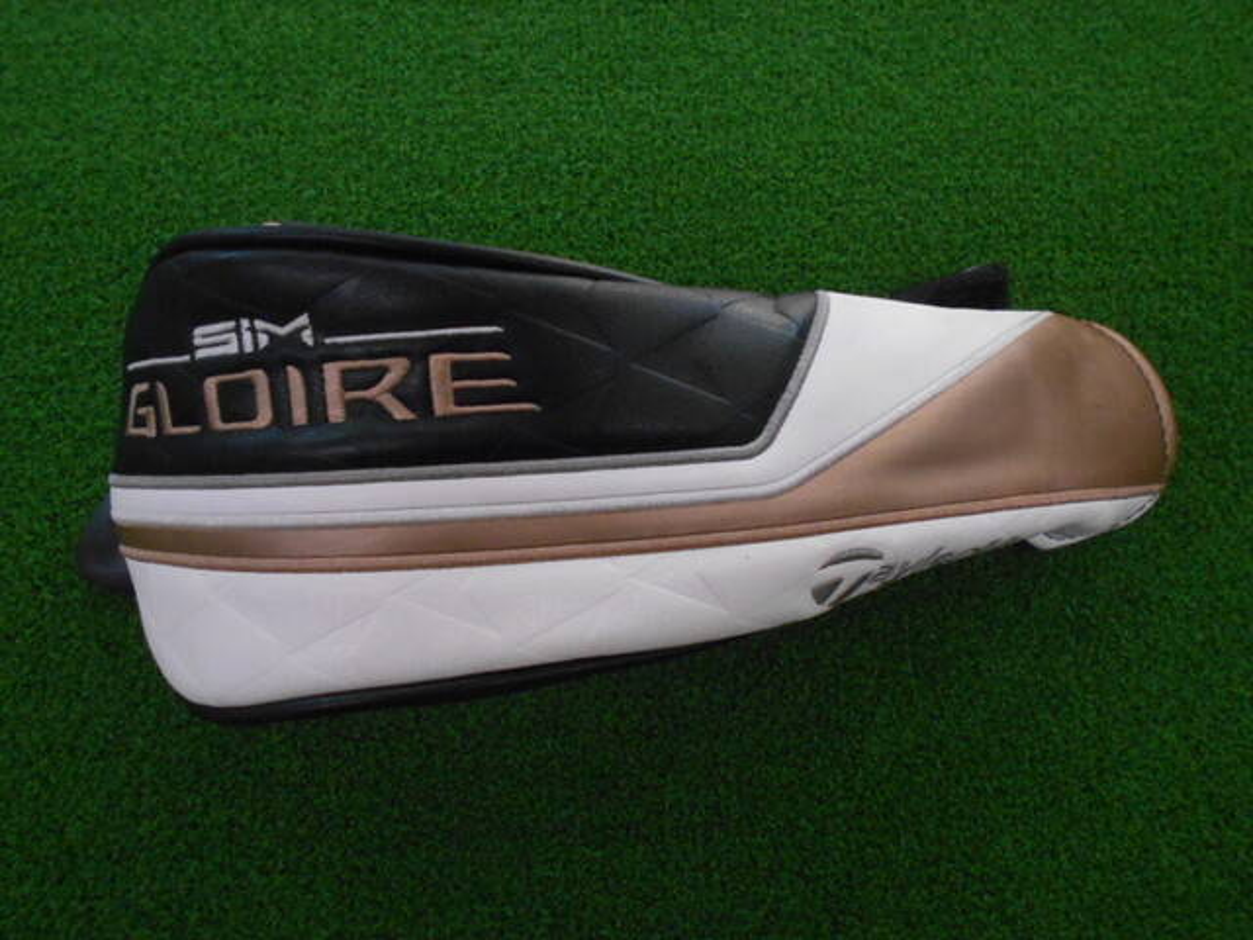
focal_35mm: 30
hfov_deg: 60.0
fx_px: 1086
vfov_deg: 46.8
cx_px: 626
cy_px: 470
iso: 640
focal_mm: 5.1
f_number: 3.4
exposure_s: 1/250
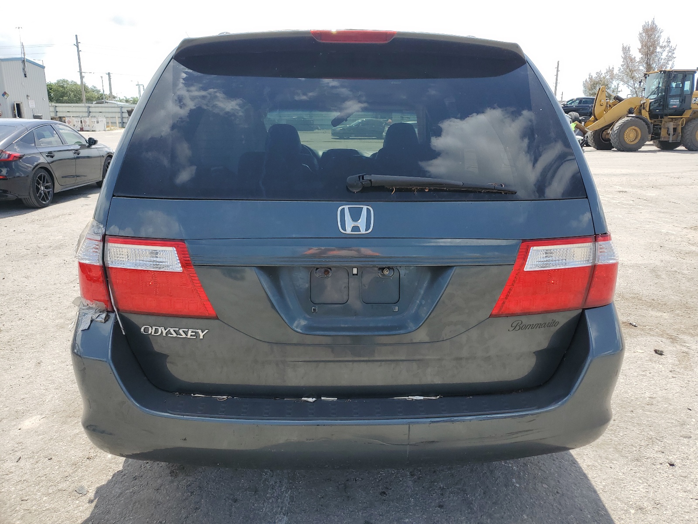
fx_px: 524
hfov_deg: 67.3
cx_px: 349
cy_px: 262
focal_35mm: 26
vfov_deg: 53.1
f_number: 1.5
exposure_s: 1/1667
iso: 50
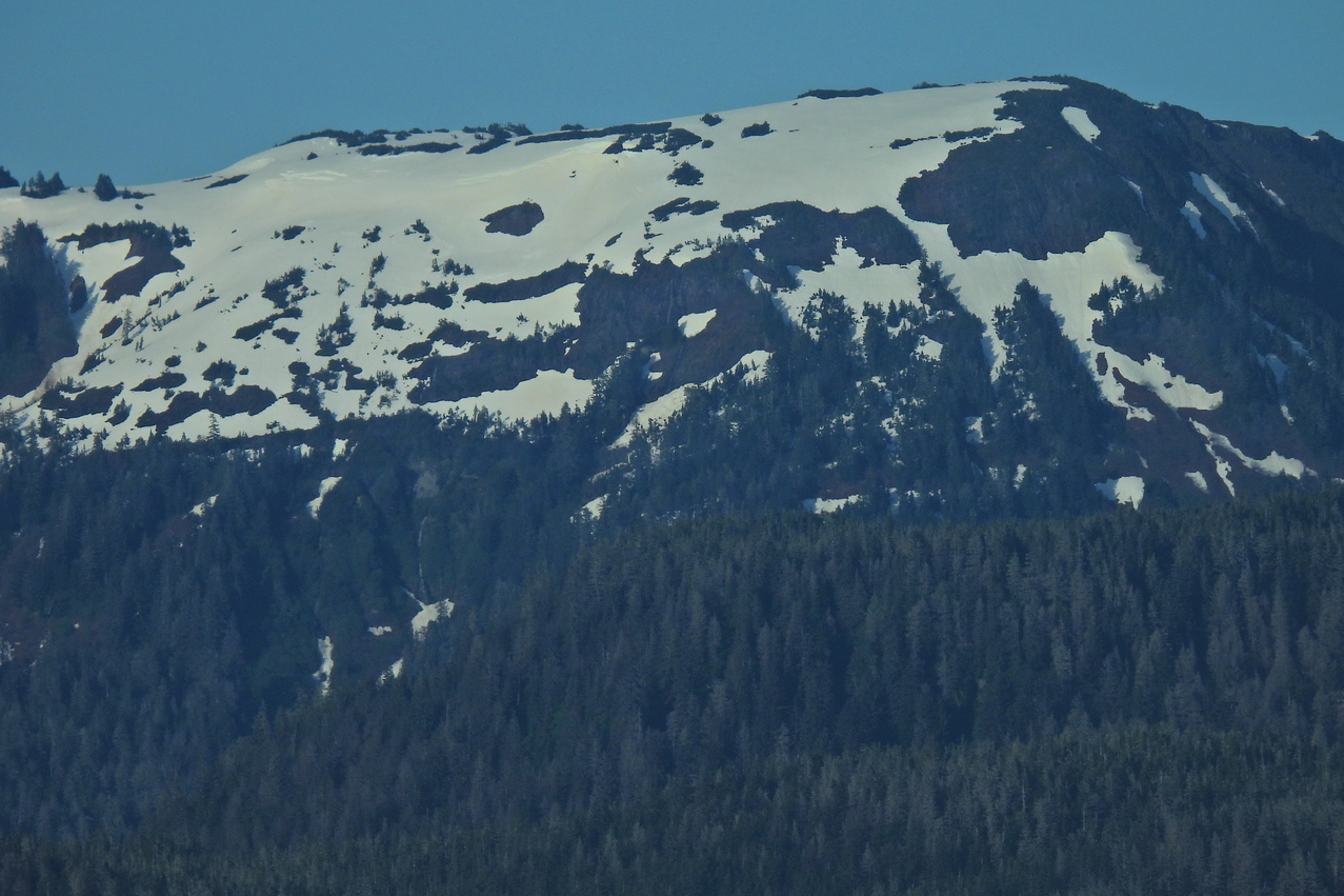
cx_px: 671
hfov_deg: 2.5
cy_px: 469
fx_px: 31130
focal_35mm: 834
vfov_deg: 1.6
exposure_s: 1/1000
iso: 100
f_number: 5.6
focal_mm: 143
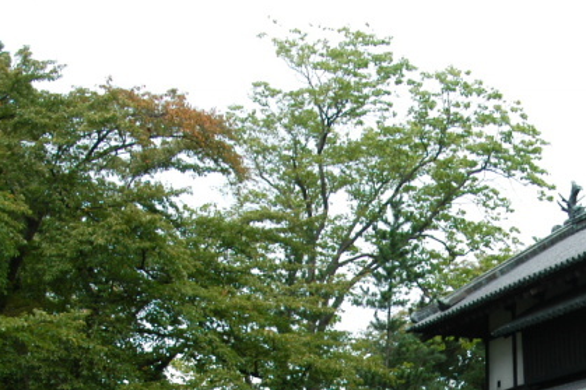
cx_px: 554
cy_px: 459
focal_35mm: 88
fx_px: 1432
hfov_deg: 22.4
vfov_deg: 15.0
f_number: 6.3
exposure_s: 1/80
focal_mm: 24
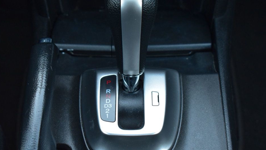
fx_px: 578
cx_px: 137
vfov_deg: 14.7
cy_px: 74
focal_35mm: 82
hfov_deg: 25.9
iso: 1600
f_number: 5.3
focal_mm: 48
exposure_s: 1/15
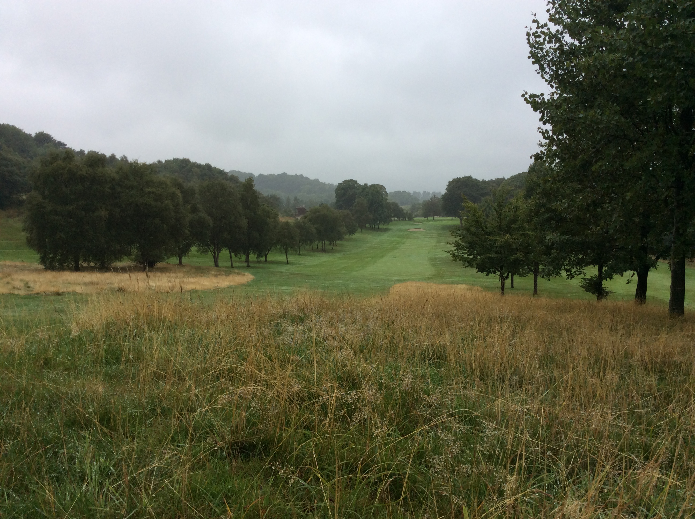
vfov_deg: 44.1
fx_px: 642
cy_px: 260
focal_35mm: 32
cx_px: 348
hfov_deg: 56.9
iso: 32
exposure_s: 1/120
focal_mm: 3.3
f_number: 2.4
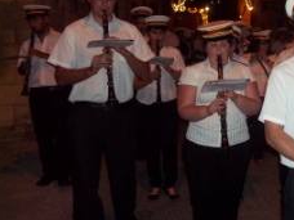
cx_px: 285
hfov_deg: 29.0
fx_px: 535
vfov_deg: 23.0
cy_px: 46
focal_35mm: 63
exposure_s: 1/30
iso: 160
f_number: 2.9
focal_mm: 5.7
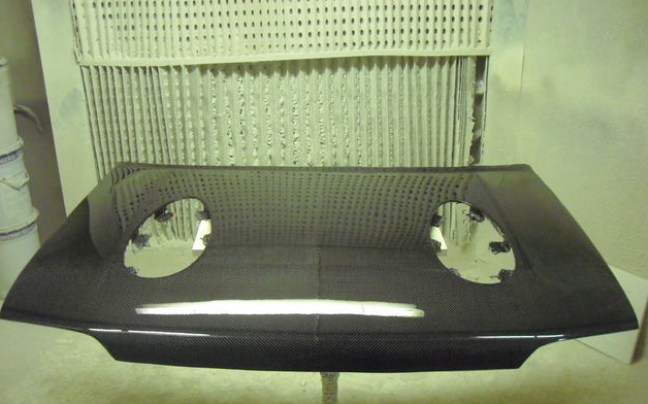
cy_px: 235
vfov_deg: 31.9
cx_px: 324
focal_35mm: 40
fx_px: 706
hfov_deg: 49.3
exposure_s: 1/40
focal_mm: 6.2
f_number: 2.7
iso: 800
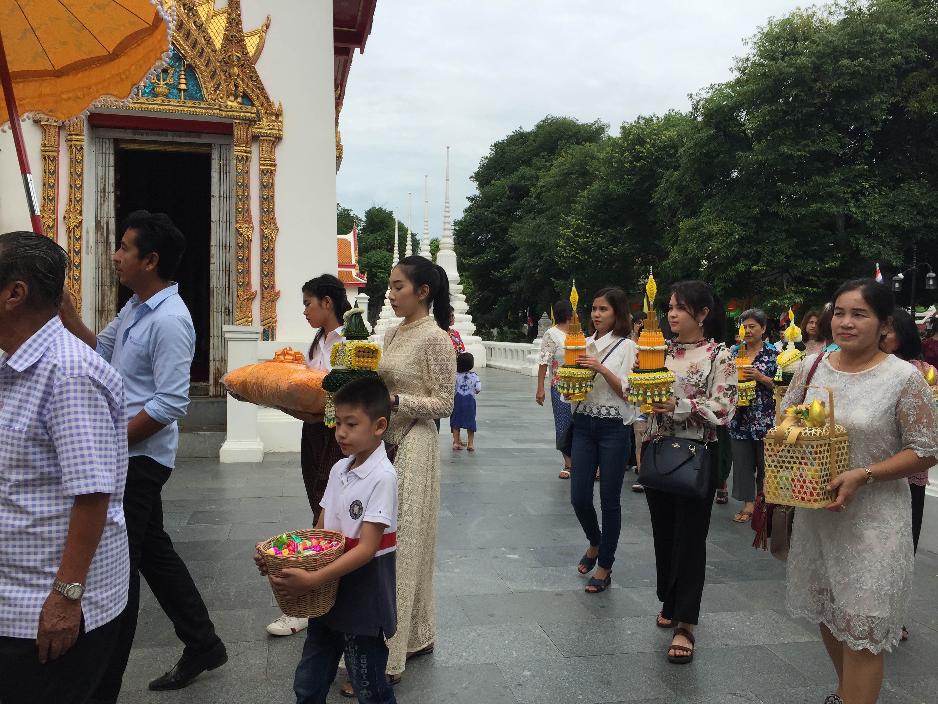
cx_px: 469
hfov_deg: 61.7
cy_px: 352
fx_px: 786
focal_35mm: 29
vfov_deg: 48.2
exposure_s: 1/1130
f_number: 2.2
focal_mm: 4.15
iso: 32
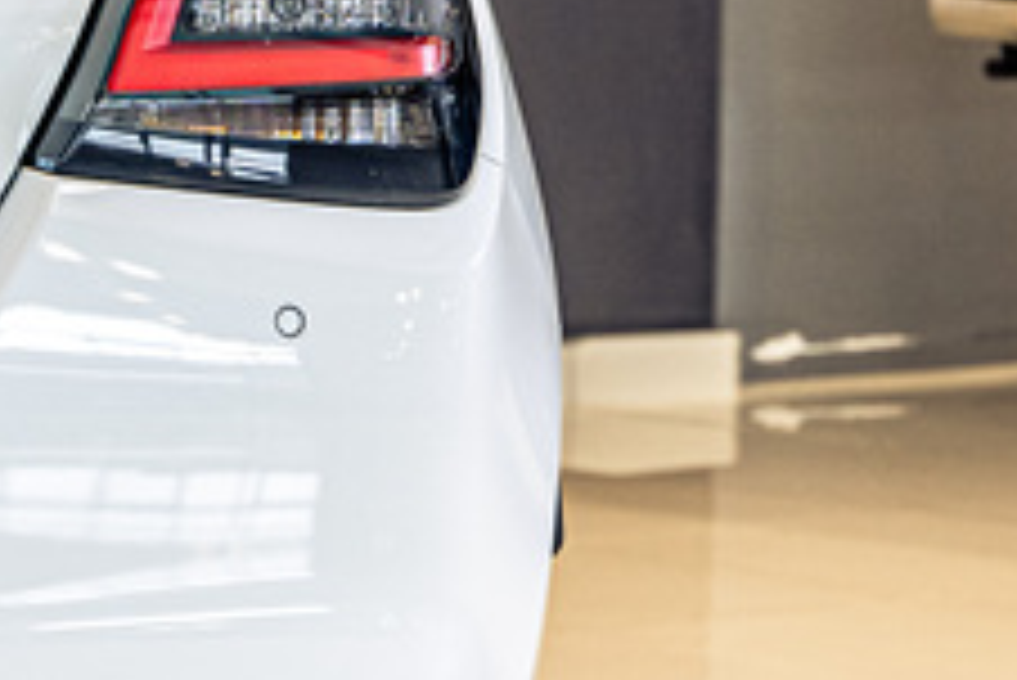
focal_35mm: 276
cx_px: -767
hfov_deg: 7.3
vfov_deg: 5.0
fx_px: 7802
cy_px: 167
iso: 500
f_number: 4
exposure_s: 1/125
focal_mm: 61
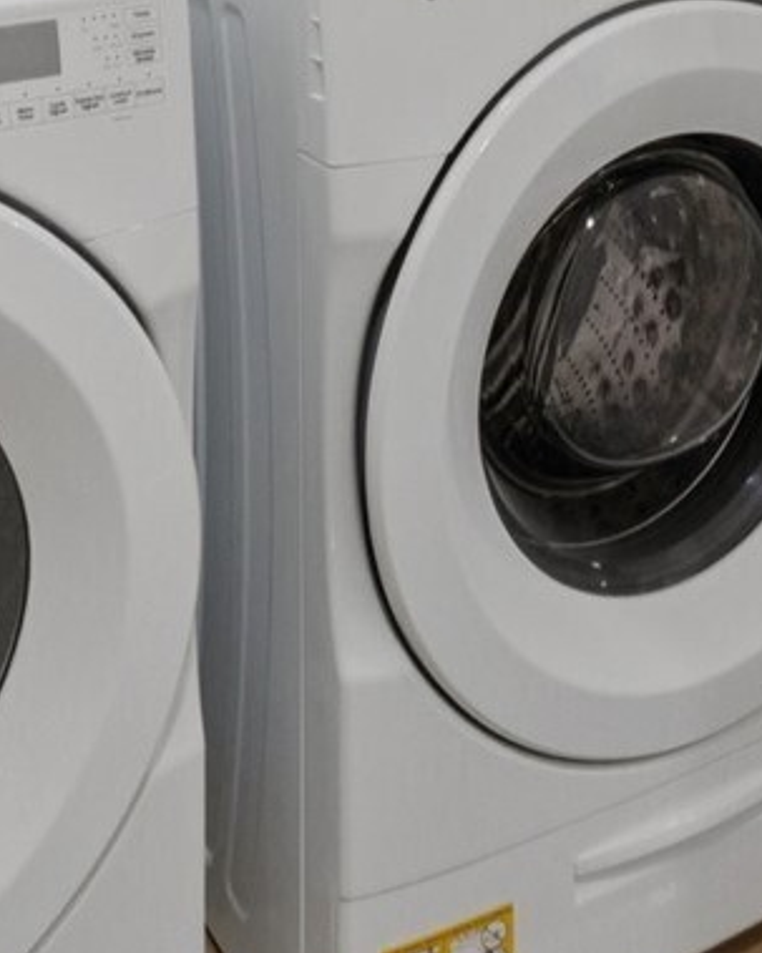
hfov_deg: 24.0
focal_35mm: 63
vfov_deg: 24.5
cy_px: -411
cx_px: 539
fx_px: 1777
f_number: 9
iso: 250
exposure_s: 1/10
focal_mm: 10
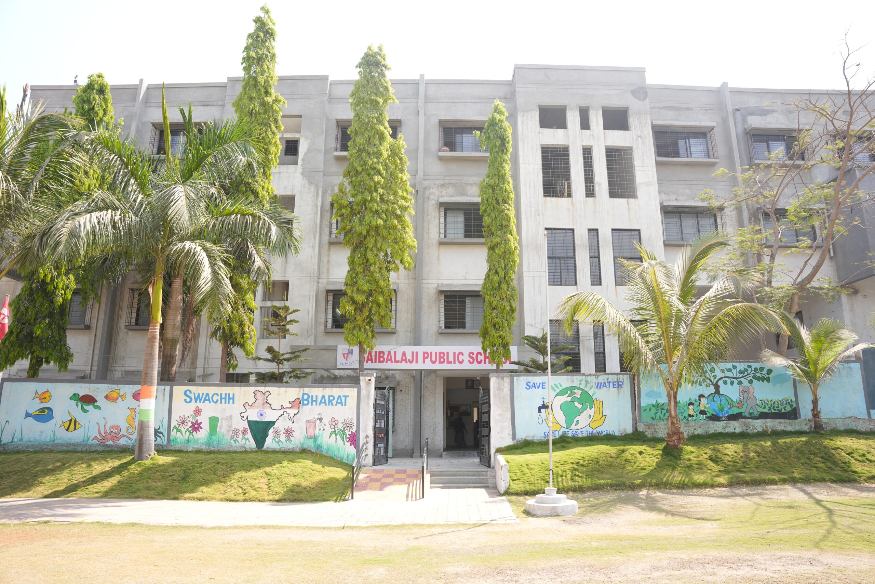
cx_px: 438
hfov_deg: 73.7
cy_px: 292
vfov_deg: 53.1
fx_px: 583
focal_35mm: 24
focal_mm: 24
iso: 200
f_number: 5.6
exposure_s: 1/160
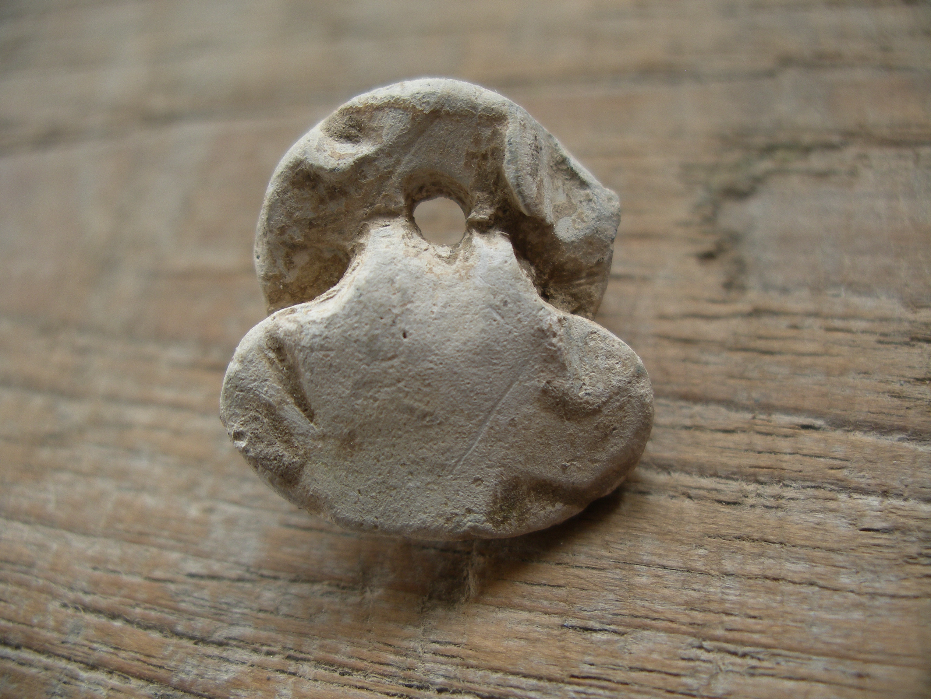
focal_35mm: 37
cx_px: 466
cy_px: 350
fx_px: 996
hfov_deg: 50.1
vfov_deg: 38.7
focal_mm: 7.8
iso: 80
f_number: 2.8
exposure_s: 1/60
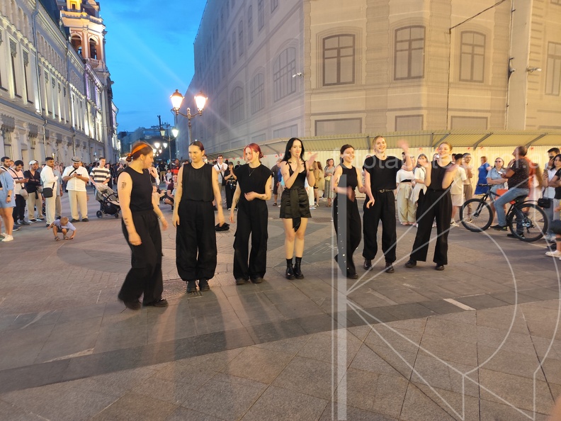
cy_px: 210
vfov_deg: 58.9
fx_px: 373
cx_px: 280
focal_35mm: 23
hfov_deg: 73.9
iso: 1000
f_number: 1.65
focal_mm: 6.19
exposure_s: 1/25
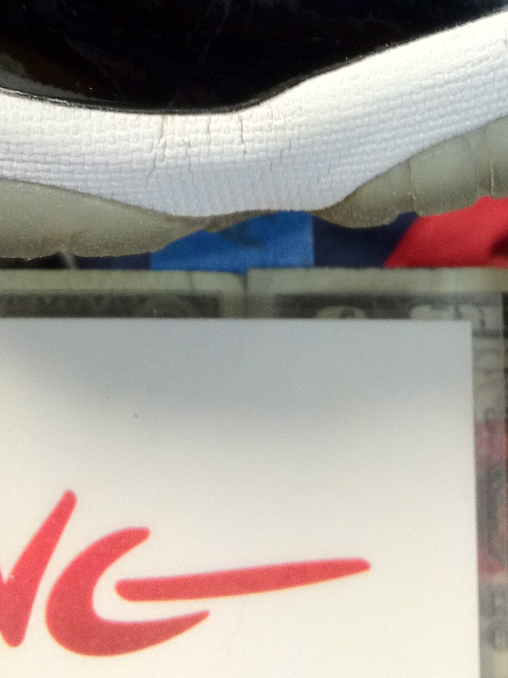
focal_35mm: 80
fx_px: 1565
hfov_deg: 18.4
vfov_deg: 23.5
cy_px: 10
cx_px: 305
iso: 160
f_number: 2.4
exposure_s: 1/20
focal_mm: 4.28
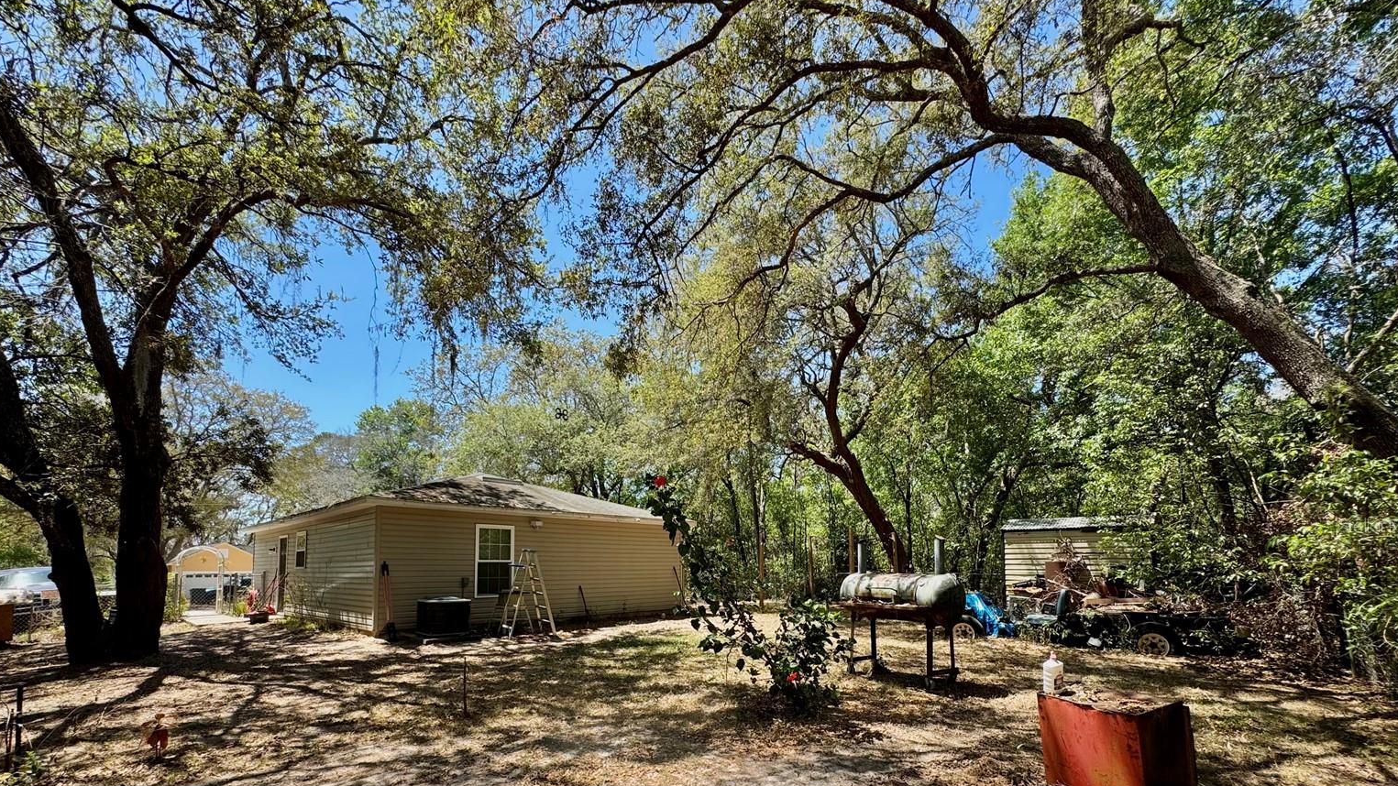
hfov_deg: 99.4
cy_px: 525
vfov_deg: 65.3
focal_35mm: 16
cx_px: 691
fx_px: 593
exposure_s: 1/518
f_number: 2.2
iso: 40
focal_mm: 2.22
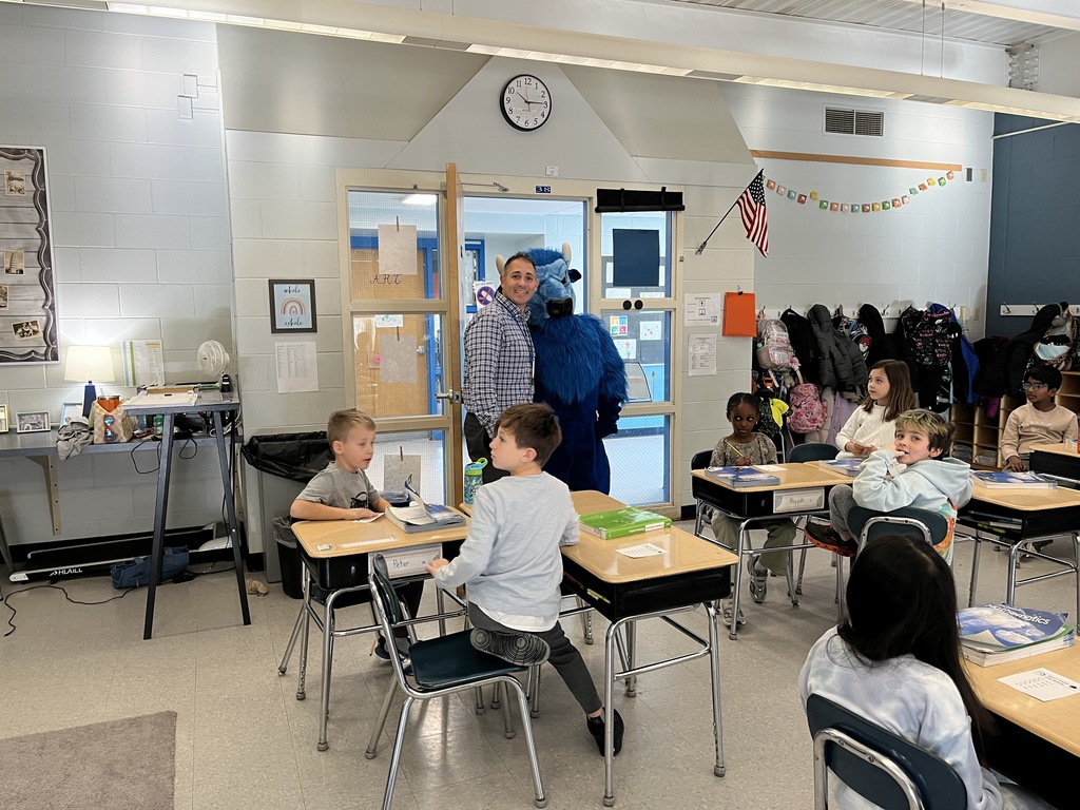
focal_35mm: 26
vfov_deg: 53.1
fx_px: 811
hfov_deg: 67.3
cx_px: 540
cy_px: 405
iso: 125
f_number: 1.6
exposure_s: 1/60
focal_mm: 5.1
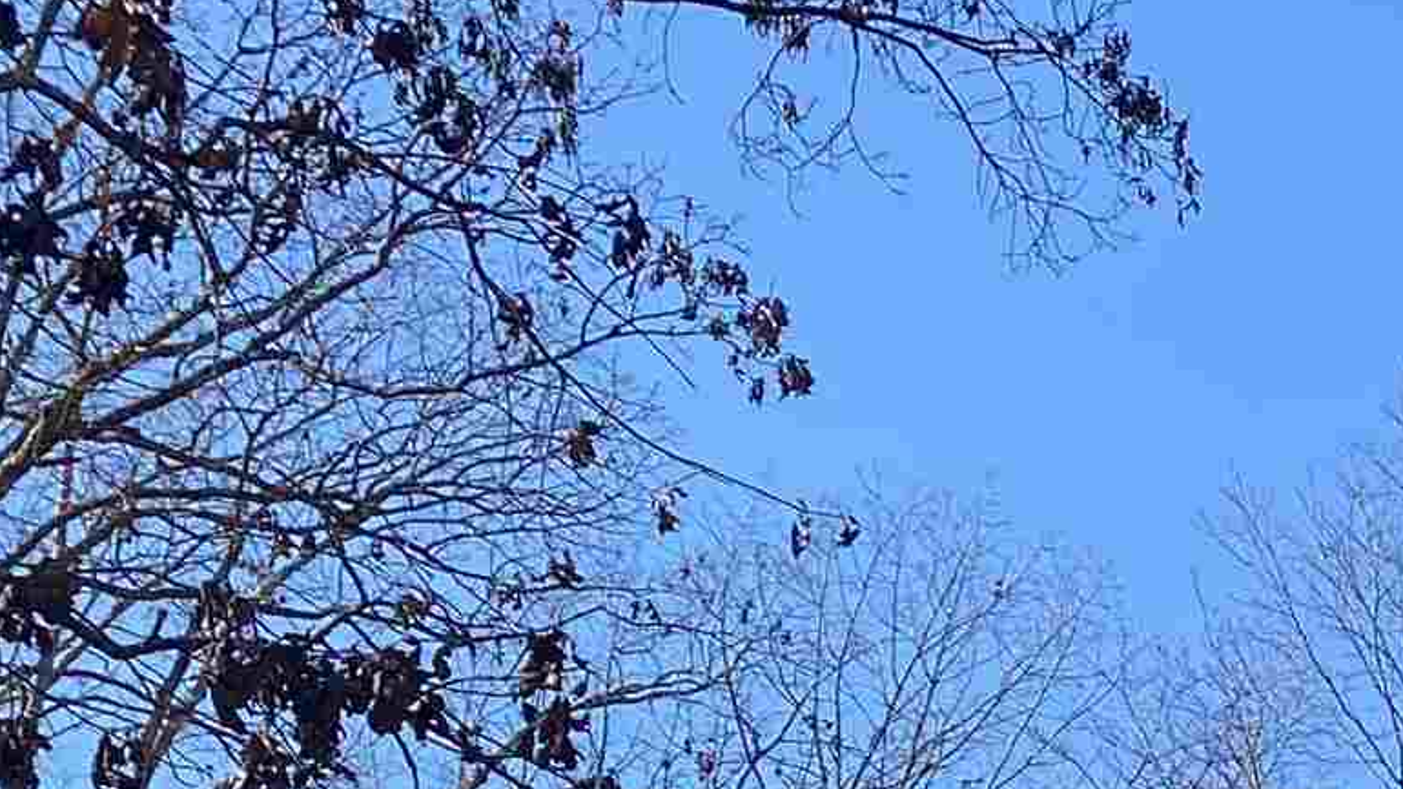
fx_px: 4204
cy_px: 1769
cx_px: 2123
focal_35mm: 113
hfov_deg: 17.1
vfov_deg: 9.7
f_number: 1.8
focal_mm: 4.25
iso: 32
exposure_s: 1/1543
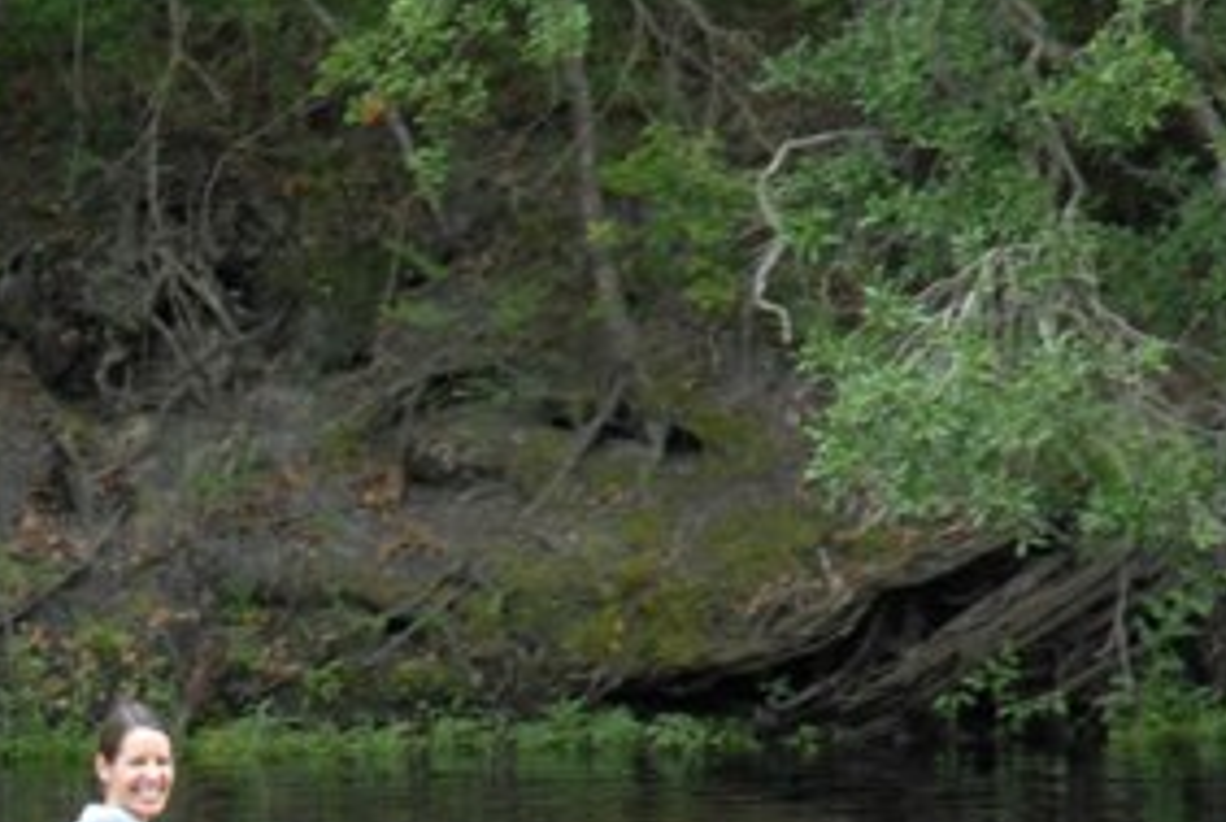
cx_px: -317
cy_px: 874
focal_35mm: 298
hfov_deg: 6.8
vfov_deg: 4.6
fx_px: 10164
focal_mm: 70
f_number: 6.3
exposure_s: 1/160
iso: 400
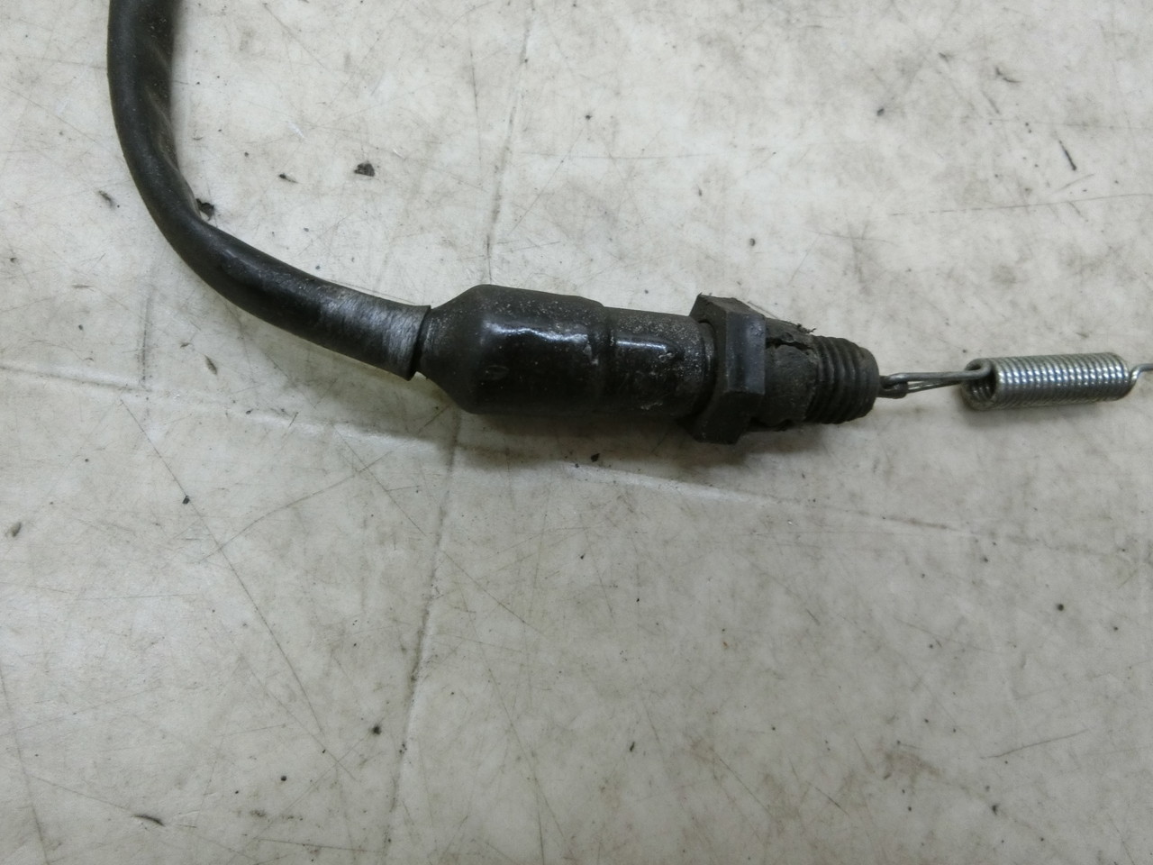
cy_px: 432
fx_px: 833
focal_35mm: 25
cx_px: 576
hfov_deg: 69.4
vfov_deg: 54.9
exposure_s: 1/80
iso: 400
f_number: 3.5
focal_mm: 4.5
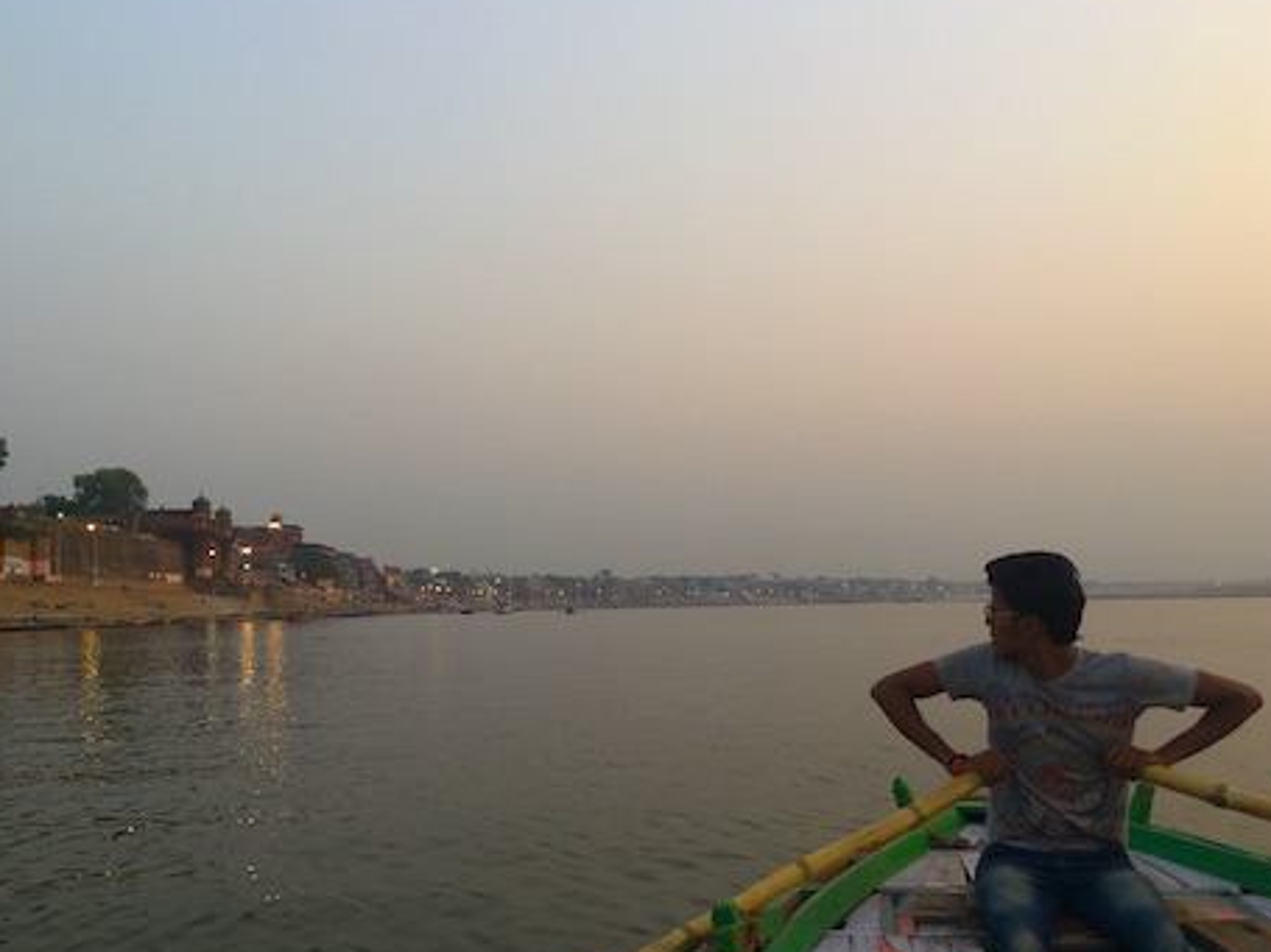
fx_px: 1248
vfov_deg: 41.7
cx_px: 580
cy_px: 519
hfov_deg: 53.9
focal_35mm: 34
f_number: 2.2
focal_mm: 4.15
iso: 32
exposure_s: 1/100
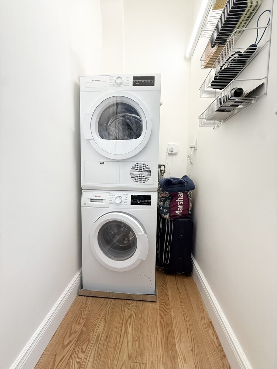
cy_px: 184
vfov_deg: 102.1
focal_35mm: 14
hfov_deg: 85.7
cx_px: 138
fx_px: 149
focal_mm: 2.22
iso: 200
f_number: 2.2
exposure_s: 1/120
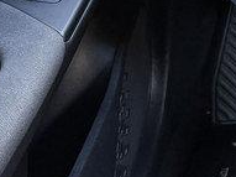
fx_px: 804
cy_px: -82
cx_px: 467
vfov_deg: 12.0
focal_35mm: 118
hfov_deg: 14.1
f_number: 1.78
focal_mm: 6.76
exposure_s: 1/78
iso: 200
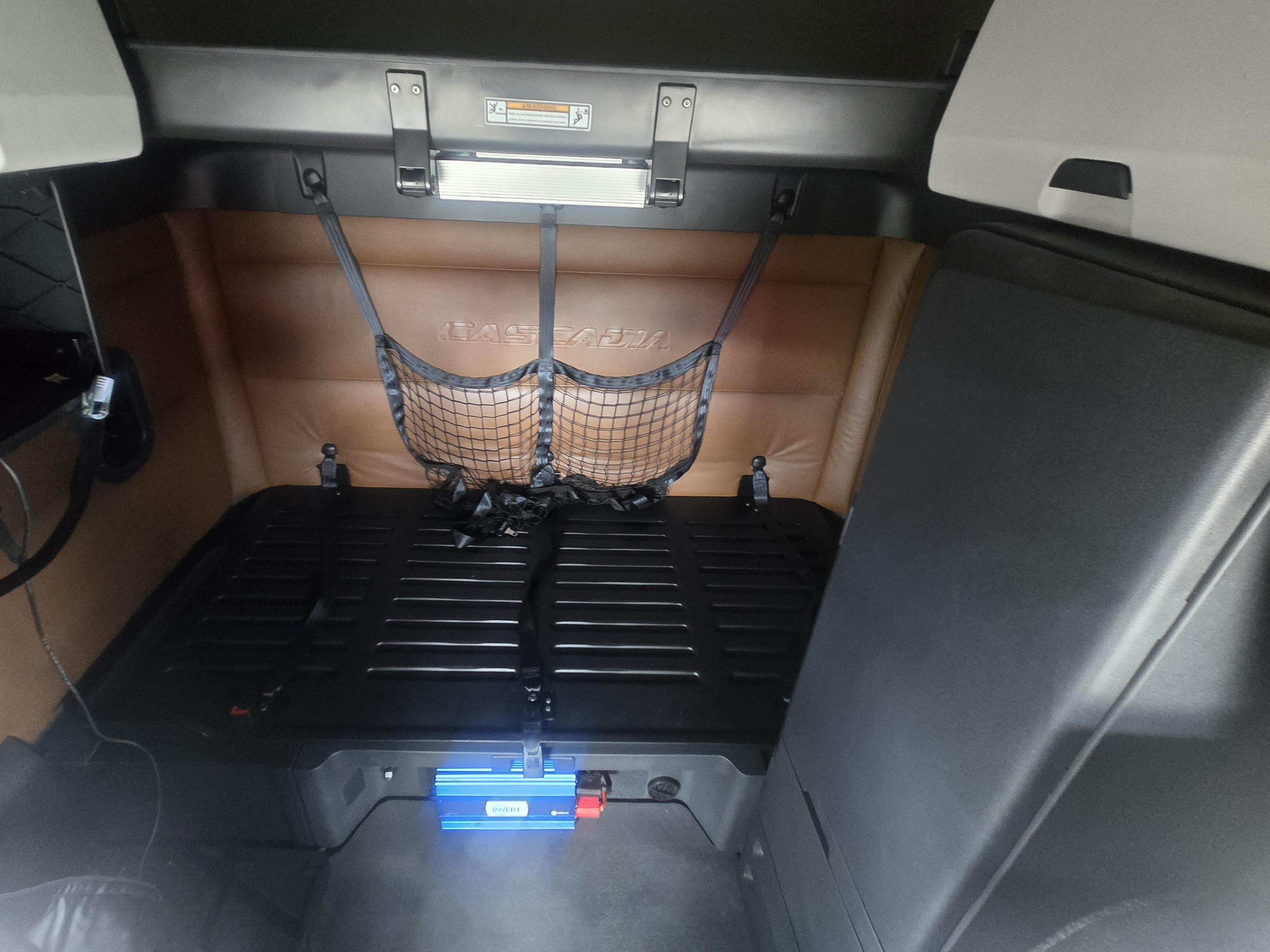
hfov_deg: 97.9
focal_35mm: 15
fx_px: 550
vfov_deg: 81.4
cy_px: 416
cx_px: 578
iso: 1250
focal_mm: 2.2
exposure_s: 1/30
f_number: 2.2
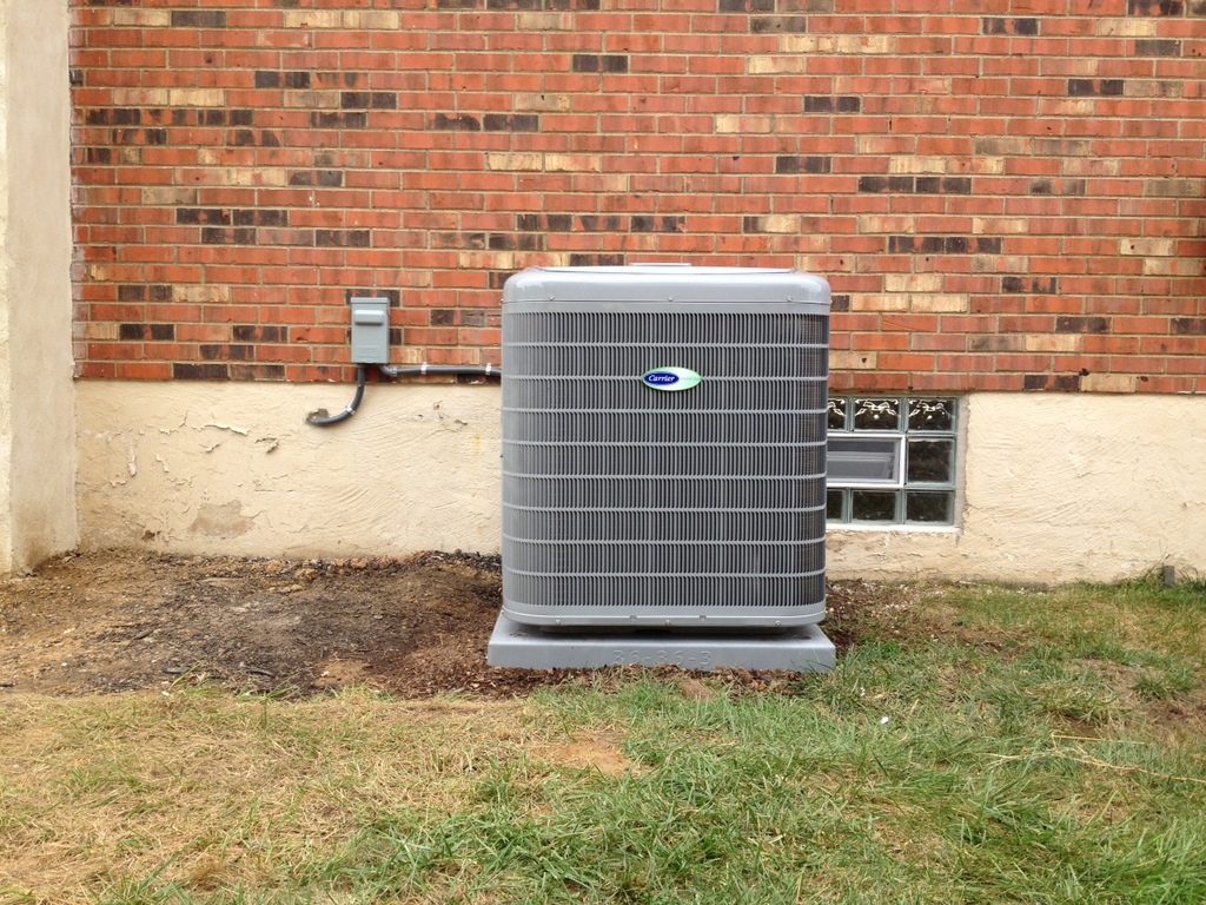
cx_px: 603
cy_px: 452
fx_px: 1219
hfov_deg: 52.6
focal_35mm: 35
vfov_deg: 40.7
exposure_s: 1/283
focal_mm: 4.28
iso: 50
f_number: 2.4
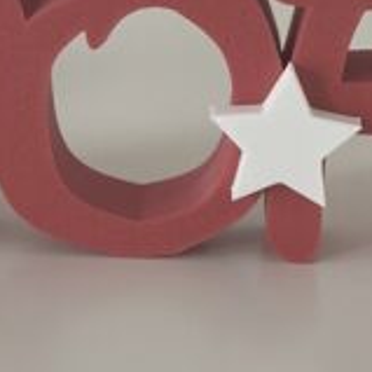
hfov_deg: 8.2
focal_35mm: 213
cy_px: -21
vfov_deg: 8.2
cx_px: 117
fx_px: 2590
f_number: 1.78
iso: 125
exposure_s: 1/121
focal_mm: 6.86
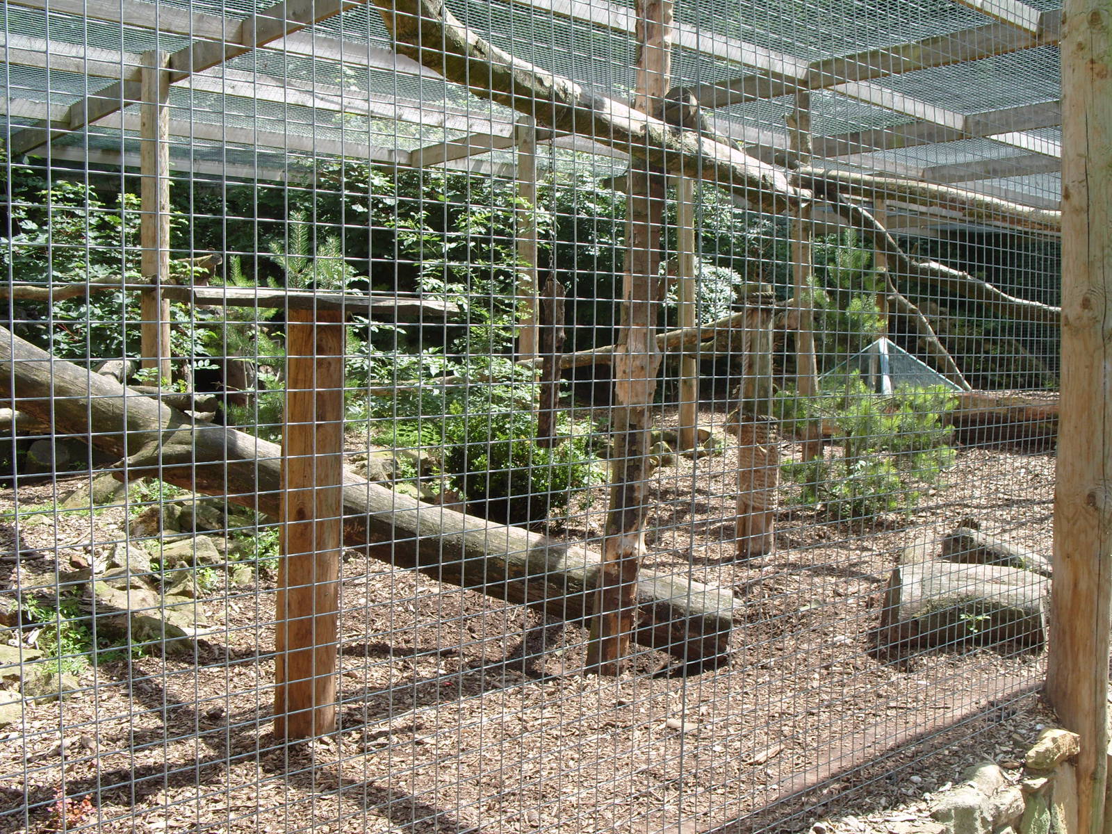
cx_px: 556
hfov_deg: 52.6
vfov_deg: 40.7
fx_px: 1124
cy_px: 417
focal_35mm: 35
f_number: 4.4
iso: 80
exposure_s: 1/180
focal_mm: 7.8
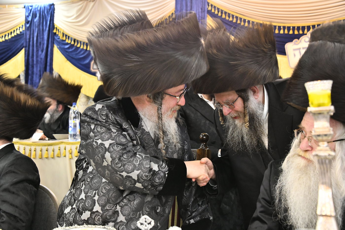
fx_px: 498
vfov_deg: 26.0
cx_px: 172
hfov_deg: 38.2
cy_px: 115
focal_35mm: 52
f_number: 5.6
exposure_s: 1/125
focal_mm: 52
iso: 3200
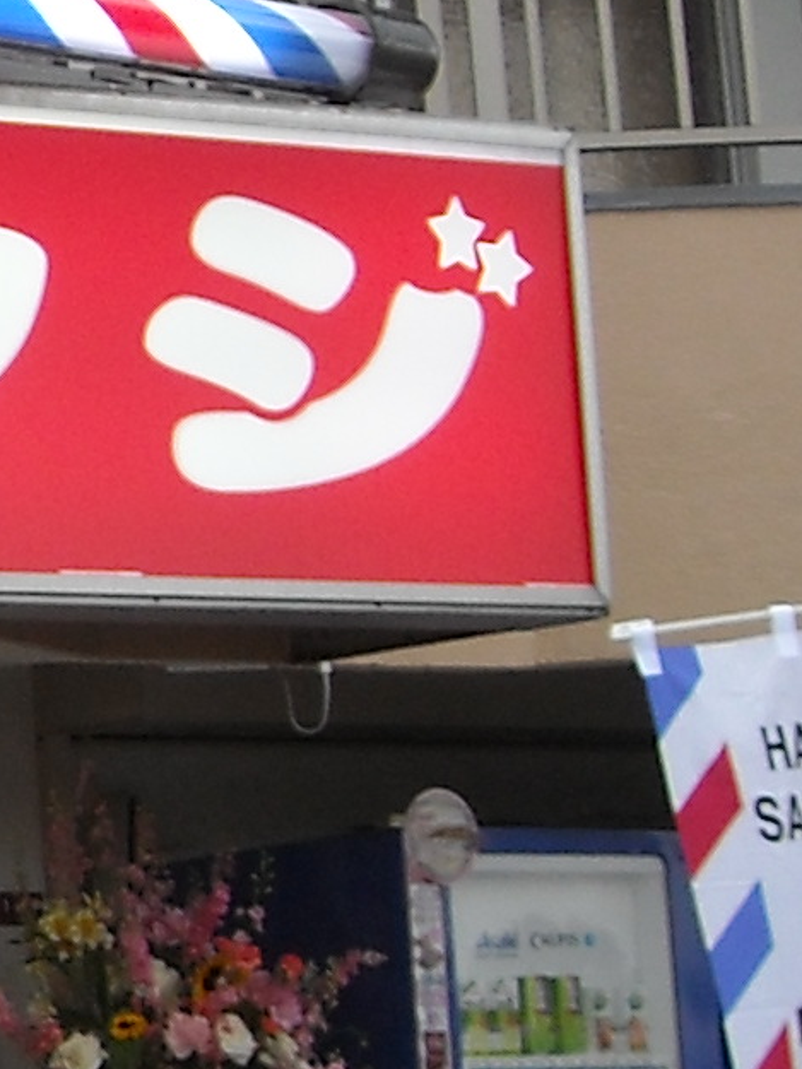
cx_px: -1192
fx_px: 5311
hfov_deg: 7.9
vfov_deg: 11.5
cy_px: 511
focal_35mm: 172
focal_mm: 5.7
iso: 64
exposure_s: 1/80
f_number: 2.8
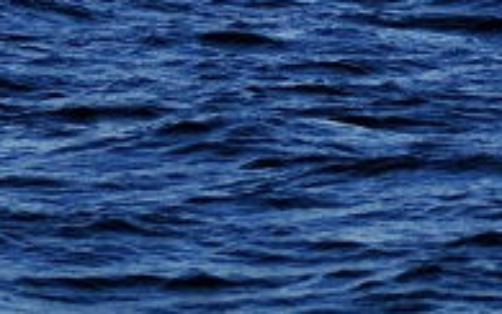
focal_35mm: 611
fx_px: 8362
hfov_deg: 3.4
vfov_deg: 2.1
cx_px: 393
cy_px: -534
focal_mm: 78
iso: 320
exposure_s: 1/2500
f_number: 5
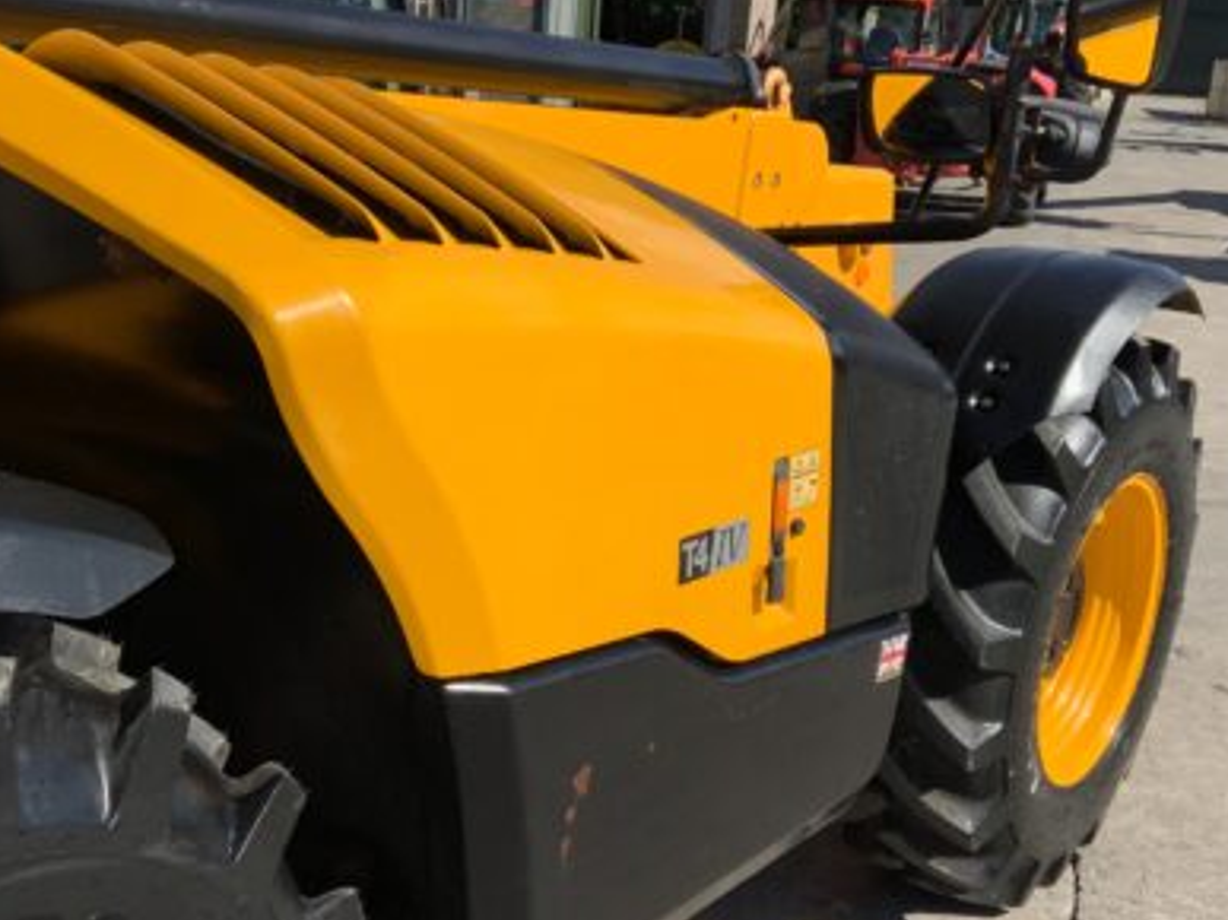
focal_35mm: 48
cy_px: 489
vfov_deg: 30.2
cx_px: 527
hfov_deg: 39.6
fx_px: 1702
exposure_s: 1/1675
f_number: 1.8
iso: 16
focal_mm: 3
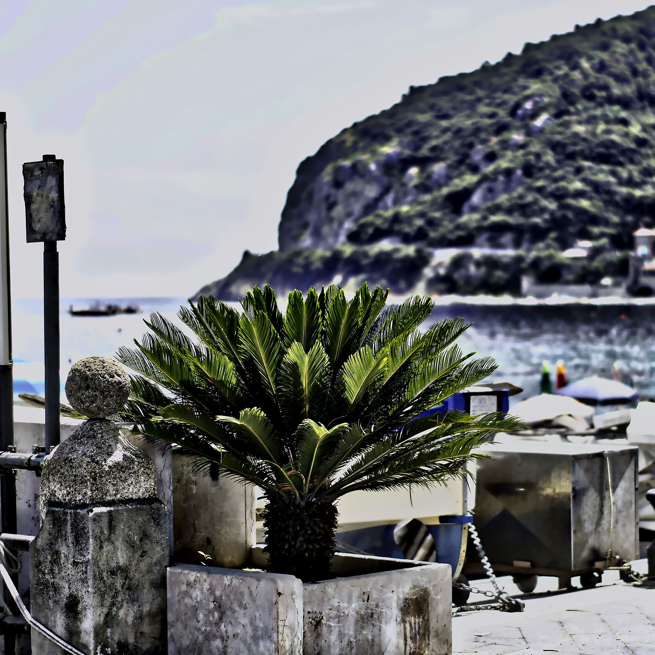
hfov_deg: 18.0
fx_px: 2055
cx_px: 473
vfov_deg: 18.1
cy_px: 328
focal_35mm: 96
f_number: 2
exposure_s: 1/2500
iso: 100
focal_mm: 50
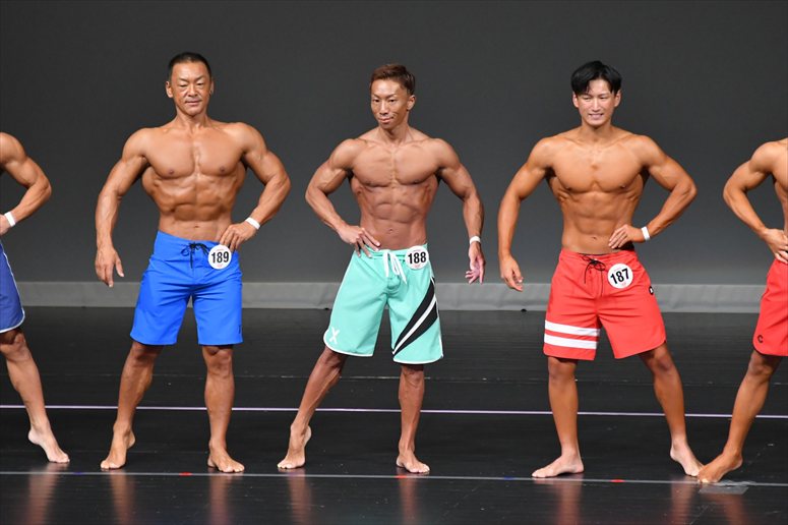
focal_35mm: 345
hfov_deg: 6.0
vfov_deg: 4.0
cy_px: 262
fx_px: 7548
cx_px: 394
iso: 4000
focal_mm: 230
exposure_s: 1/400
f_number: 5.6
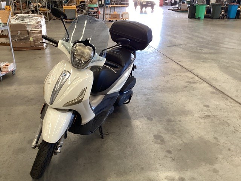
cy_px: 90
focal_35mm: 31
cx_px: 120
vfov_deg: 45.4
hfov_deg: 58.4
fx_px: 216
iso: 100
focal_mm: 3.3
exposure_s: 1/50
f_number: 2.4
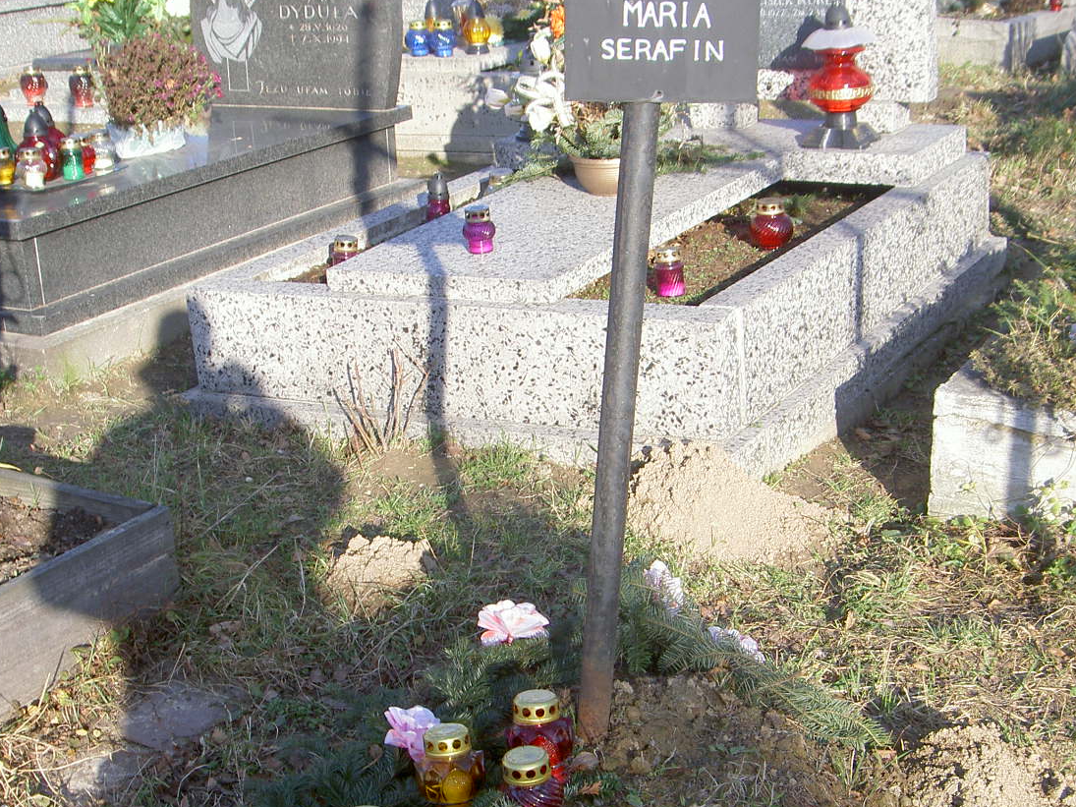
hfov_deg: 33.8
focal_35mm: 57
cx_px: 536
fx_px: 1772
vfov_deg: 25.4
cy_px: 569
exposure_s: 1/125
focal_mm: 8
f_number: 4.7
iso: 50
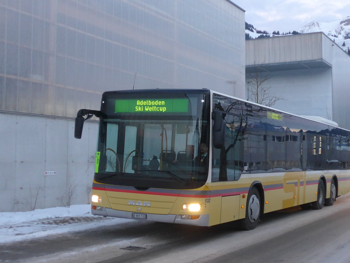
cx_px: 193
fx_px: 546
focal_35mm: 54
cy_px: 130
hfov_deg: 35.5
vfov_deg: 27.0
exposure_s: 1/125
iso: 640
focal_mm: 9.5
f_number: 3
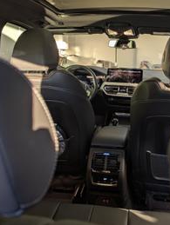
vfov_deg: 51.1
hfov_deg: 40.1
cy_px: 66
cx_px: 117
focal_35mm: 35
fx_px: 229
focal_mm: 6.81
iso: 65
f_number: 1.85
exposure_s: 1/120
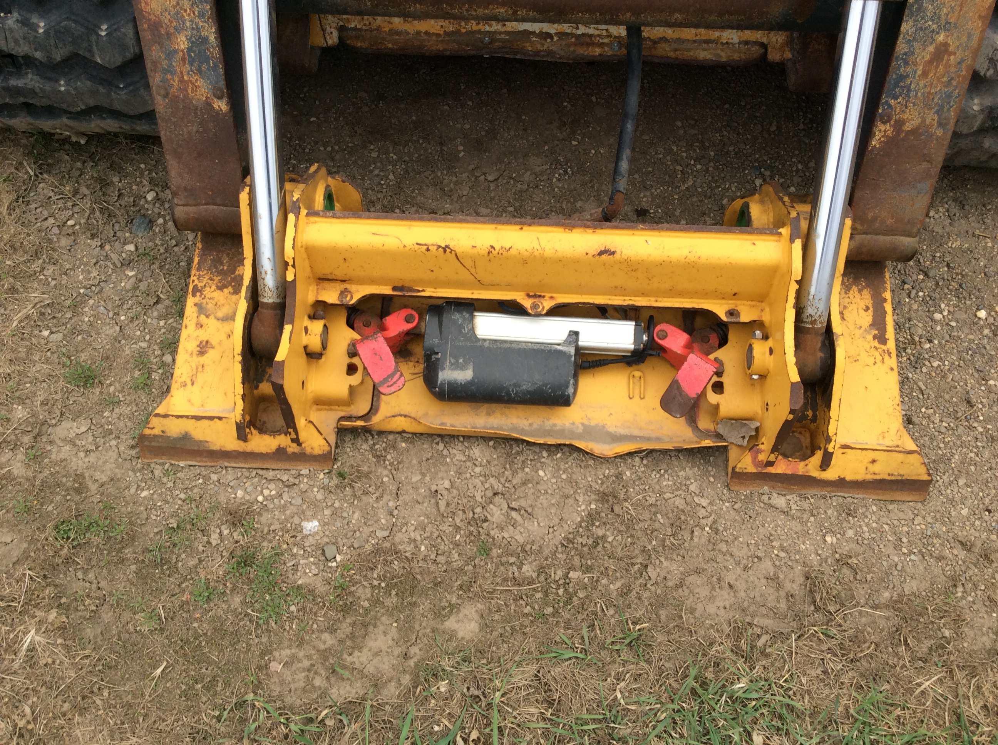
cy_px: 372
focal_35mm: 32
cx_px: 499
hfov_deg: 56.9
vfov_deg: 44.1
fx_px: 921
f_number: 2.4
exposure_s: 1/622
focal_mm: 3.3
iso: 32
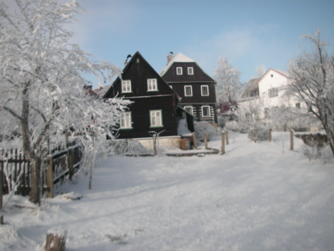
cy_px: 126
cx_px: 167
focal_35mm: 38
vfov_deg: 37.7
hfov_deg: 49.0
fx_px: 367
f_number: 3.3
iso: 50
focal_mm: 6.3
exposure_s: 1/750
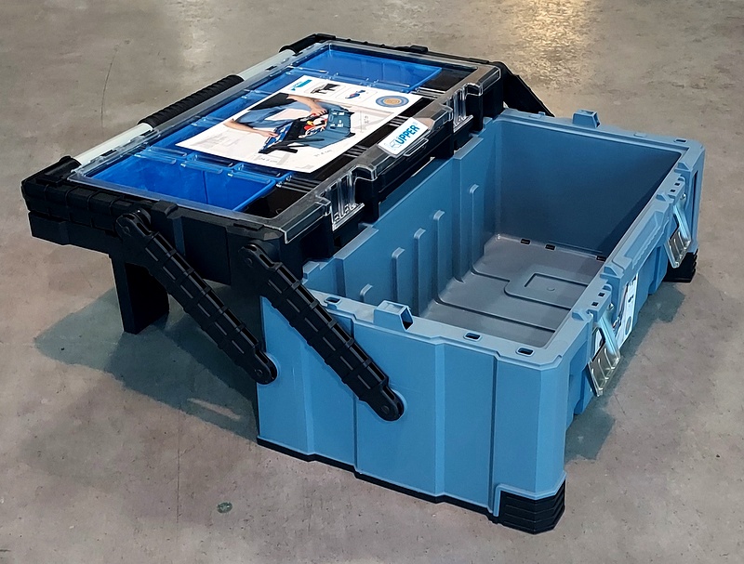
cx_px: 372
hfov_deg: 71.4
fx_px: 518
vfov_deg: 57.2
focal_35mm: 24
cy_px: 282
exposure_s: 1/33
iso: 400
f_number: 1.8
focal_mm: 4.6
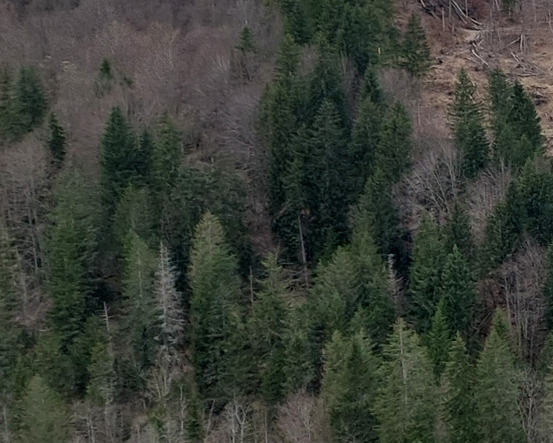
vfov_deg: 13.1
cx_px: 1230
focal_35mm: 117
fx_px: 1916
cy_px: 107
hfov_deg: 13.2
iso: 40
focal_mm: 5.23
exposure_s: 1/340
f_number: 1.8
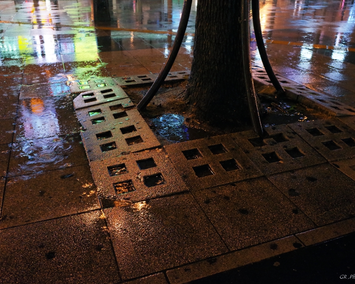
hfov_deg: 55.7
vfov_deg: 45.8
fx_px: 336
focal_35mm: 32
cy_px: 141
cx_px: 184
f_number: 4.5
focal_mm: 18.3
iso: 3200
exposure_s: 1/20
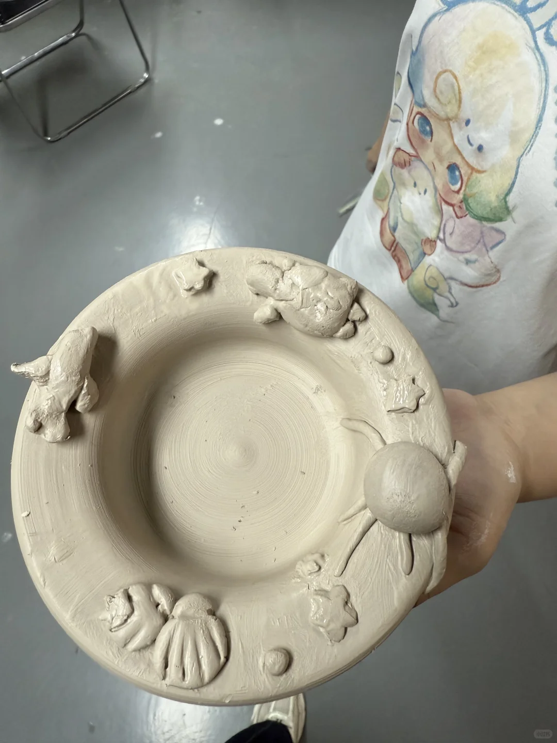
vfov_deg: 71.6
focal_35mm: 24
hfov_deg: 56.8
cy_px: 372
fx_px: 515
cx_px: 278
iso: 160
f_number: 2.2
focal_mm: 2.22
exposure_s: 1/100
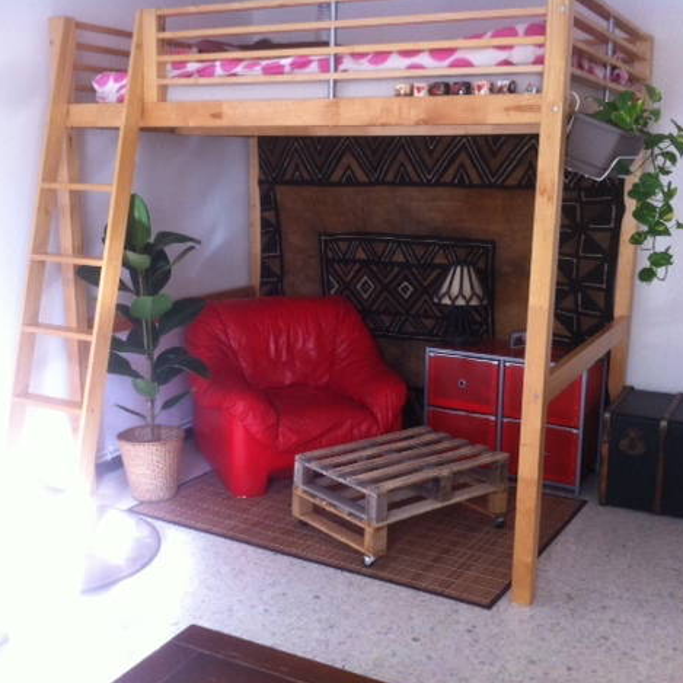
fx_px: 938
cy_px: 345
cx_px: 339
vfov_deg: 40.0
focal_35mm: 42
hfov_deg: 40.0
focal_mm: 3.85
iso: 160
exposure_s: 1/15
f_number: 2.8
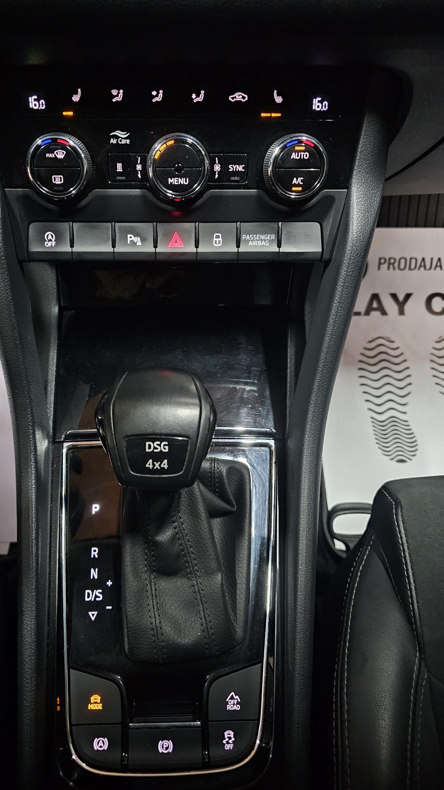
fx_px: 544
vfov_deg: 71.9
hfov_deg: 44.2
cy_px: 392
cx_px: 180
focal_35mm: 26
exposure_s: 1/20
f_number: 1.7
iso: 1250
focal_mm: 6.3
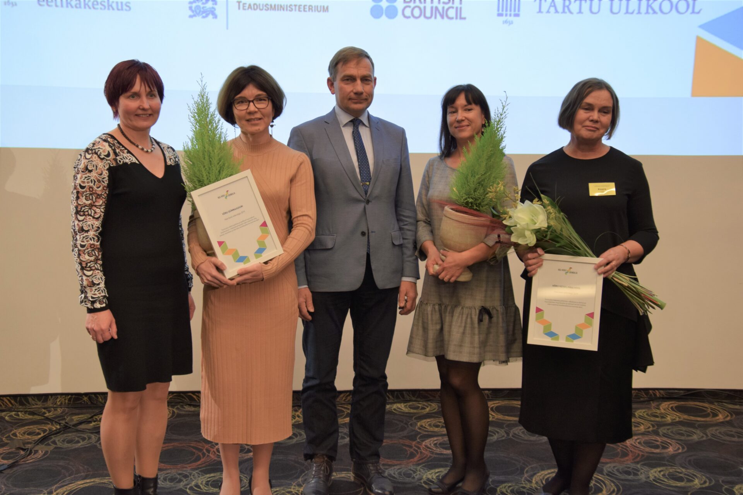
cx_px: 372
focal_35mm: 44
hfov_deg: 45.0
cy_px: 248
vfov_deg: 30.8
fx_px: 898
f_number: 4
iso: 720
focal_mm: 29
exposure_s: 1/60
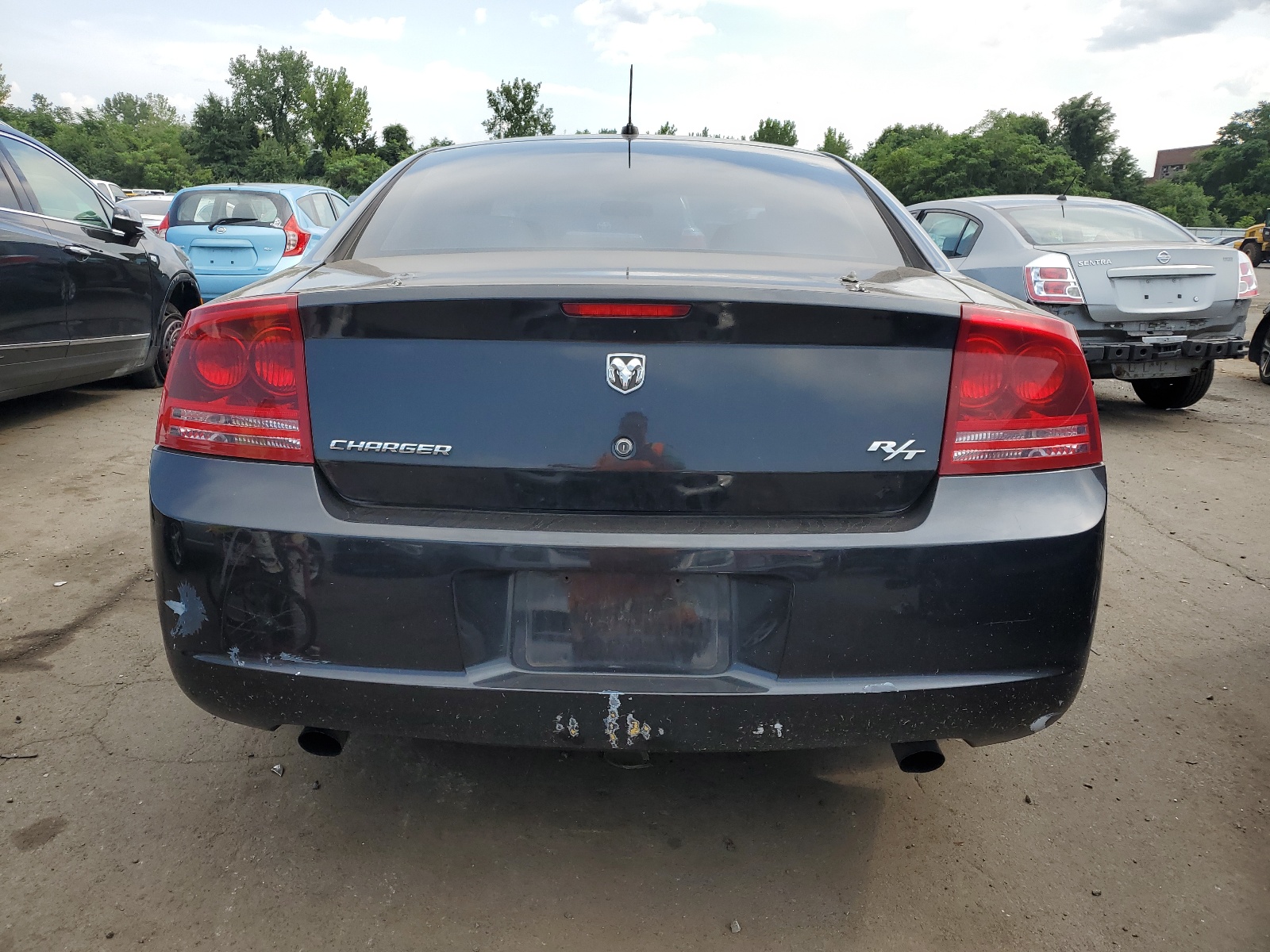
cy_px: 476
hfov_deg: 67.3
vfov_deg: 53.1
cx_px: 635
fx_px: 954
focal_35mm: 26
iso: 50
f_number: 1.5
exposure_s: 1/1250
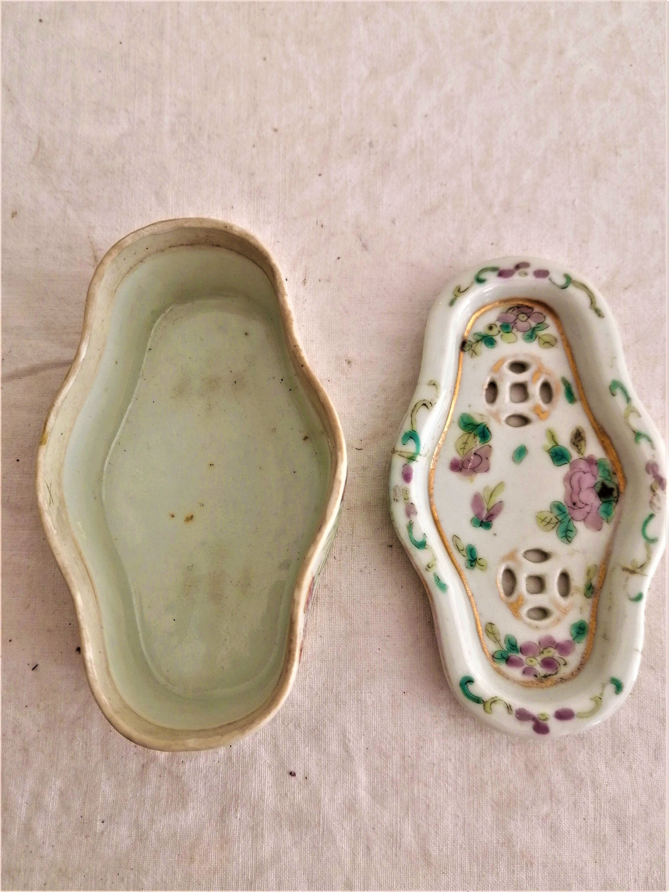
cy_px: 446
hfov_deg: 46.8
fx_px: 773
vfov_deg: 60.0
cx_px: 334
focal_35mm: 30
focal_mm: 5.4
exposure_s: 1/33.3
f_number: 1.8
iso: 80
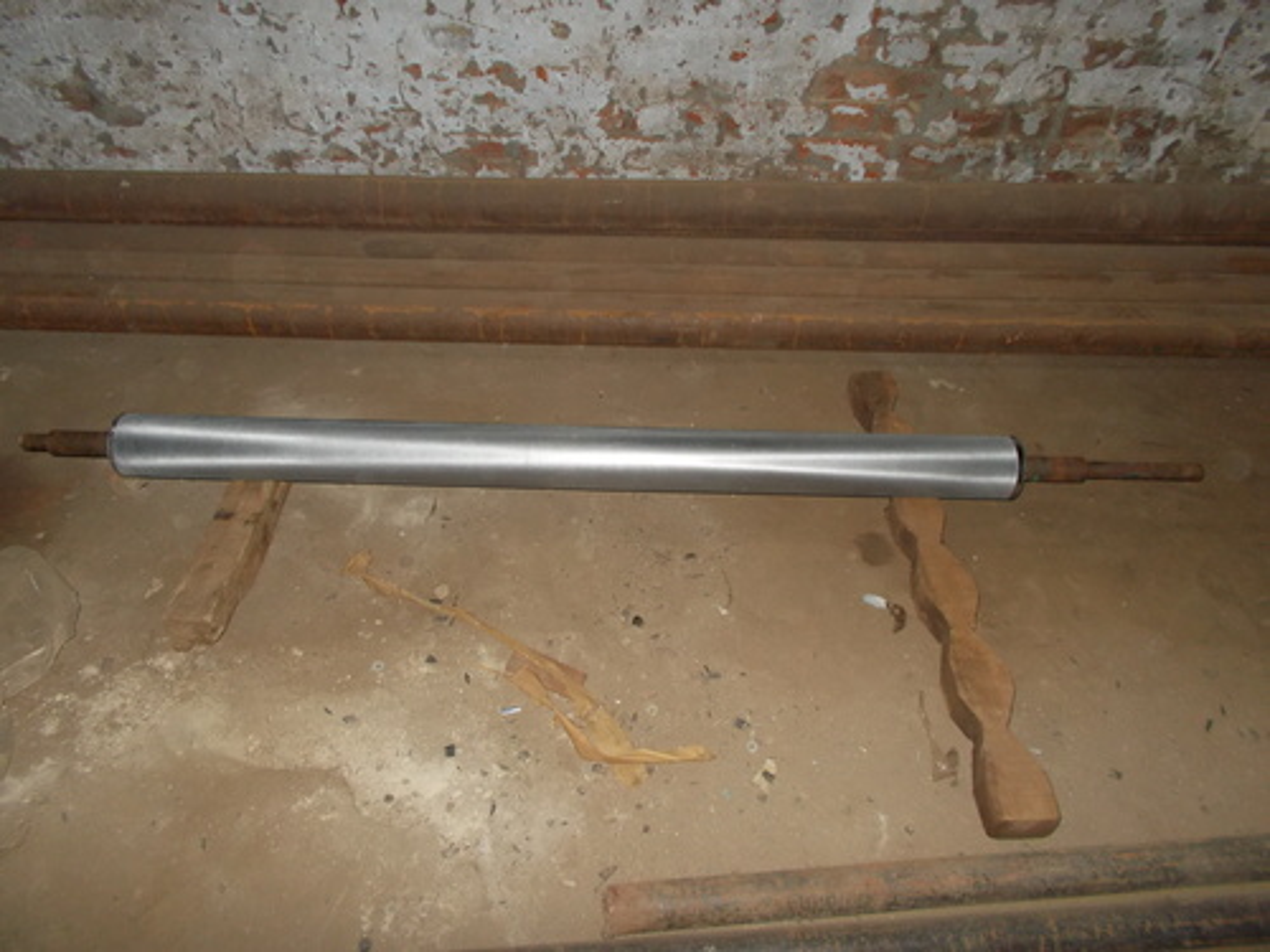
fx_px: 954
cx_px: 635
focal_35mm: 26
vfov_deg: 53.1
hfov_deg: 67.3
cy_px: 476
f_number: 3.2
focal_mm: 4.6
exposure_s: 1/25
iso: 200
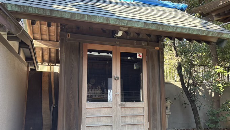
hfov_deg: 66.1
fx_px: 177
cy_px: 71
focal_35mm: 29
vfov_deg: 40.2
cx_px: 113
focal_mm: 5.96
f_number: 1.6
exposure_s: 1/121
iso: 80
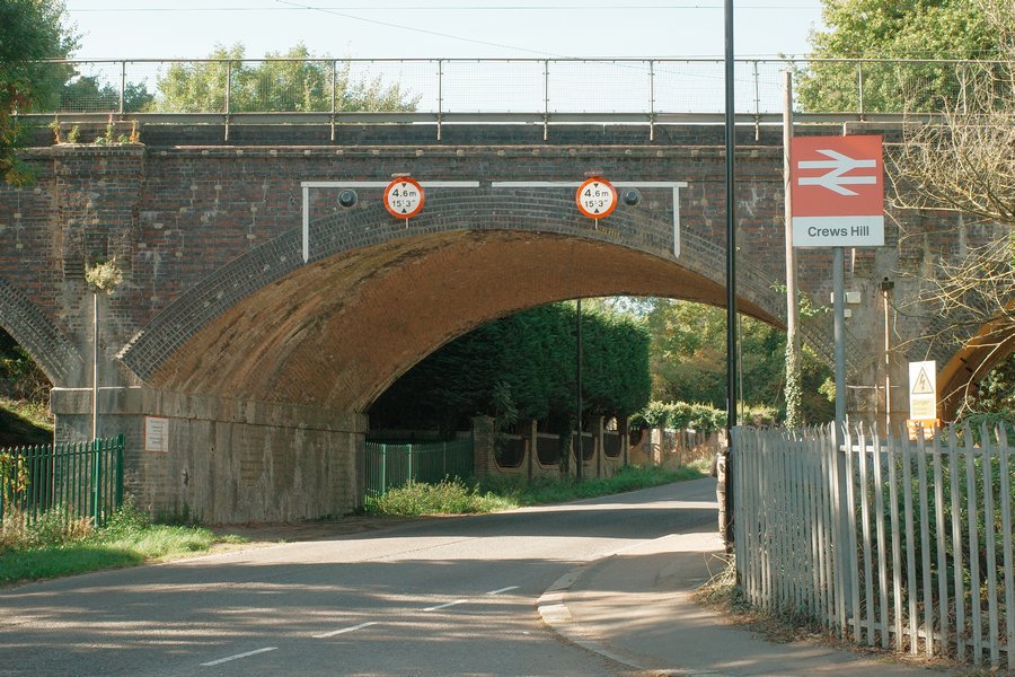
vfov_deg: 27.0
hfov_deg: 39.6
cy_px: 338
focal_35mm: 50
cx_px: 508
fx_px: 1410
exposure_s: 1/320
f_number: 5
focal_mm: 18.3
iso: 200
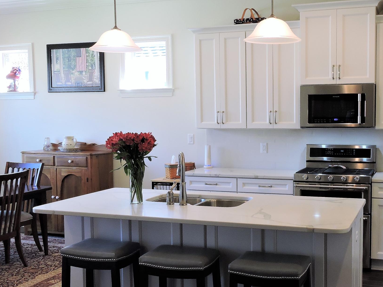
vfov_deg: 32.9
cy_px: 154
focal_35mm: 44
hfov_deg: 42.4
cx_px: 251
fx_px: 487
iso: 140
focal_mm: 4.3
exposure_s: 1/30
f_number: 3.3
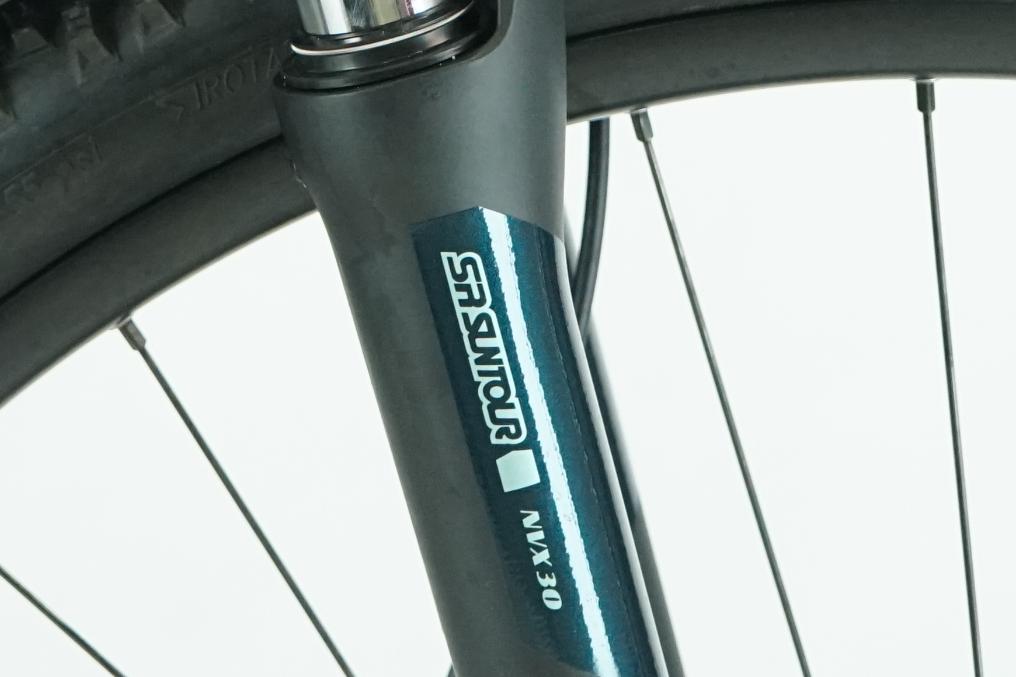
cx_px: 109
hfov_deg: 15.5
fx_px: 3697
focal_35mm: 131
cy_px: -426
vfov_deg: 10.0
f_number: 6.3
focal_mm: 38
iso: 3200
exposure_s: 1/200
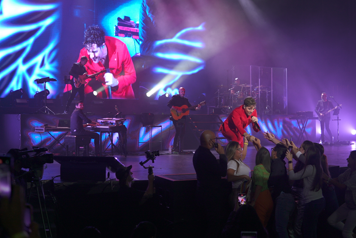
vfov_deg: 25.5
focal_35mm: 53
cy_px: 99
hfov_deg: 37.4
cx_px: 209
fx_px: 524
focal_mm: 30
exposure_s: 1/200
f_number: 2.5
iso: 200
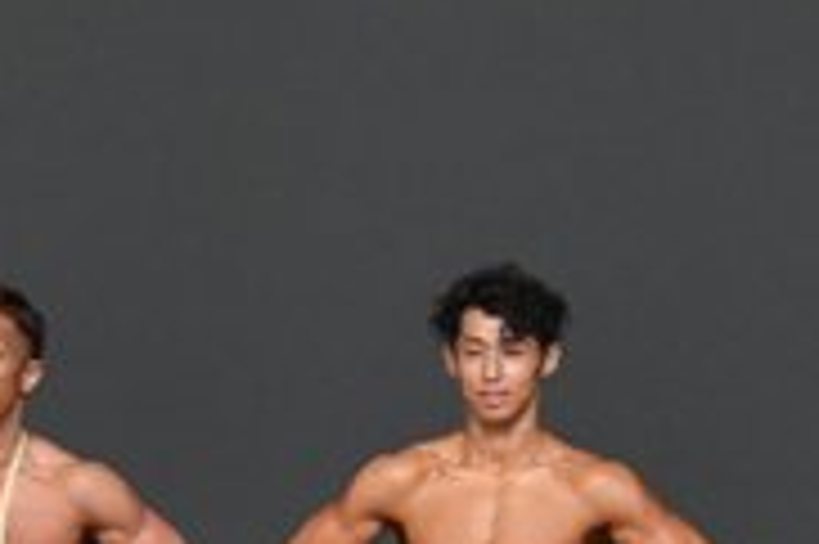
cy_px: 674
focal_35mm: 781
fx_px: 17751
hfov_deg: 2.6
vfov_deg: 1.8
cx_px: -781
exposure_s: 1/400
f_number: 5.6
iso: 5000
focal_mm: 122
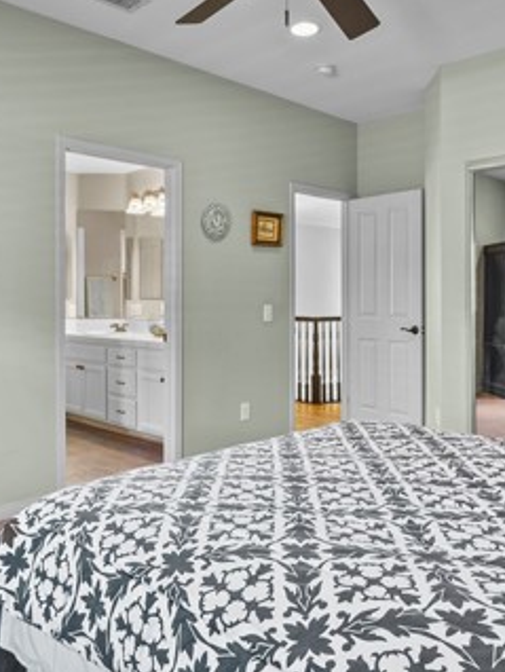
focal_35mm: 29
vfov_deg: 61.4
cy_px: 293
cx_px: 273
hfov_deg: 48.2
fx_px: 563
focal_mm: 15
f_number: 9
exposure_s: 3.2
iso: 250
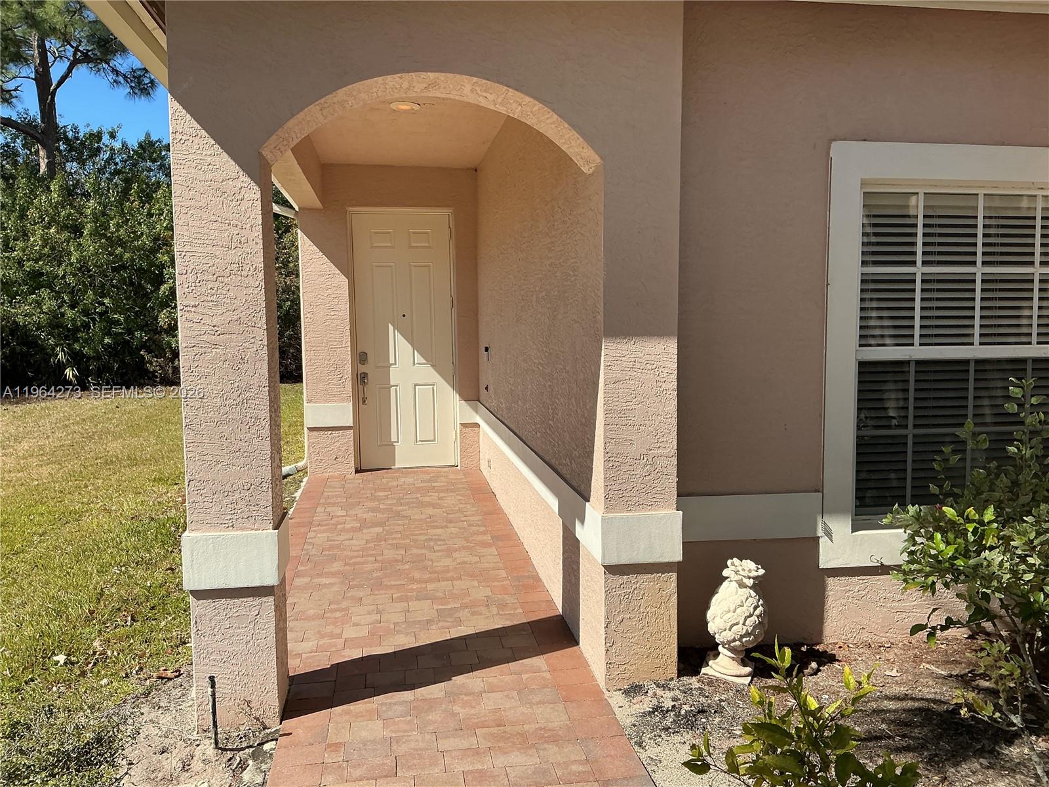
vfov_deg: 48.2
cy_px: 394
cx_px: 524
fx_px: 879
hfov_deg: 61.7
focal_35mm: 29
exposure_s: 1/1675
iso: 25
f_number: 1.8
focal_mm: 3
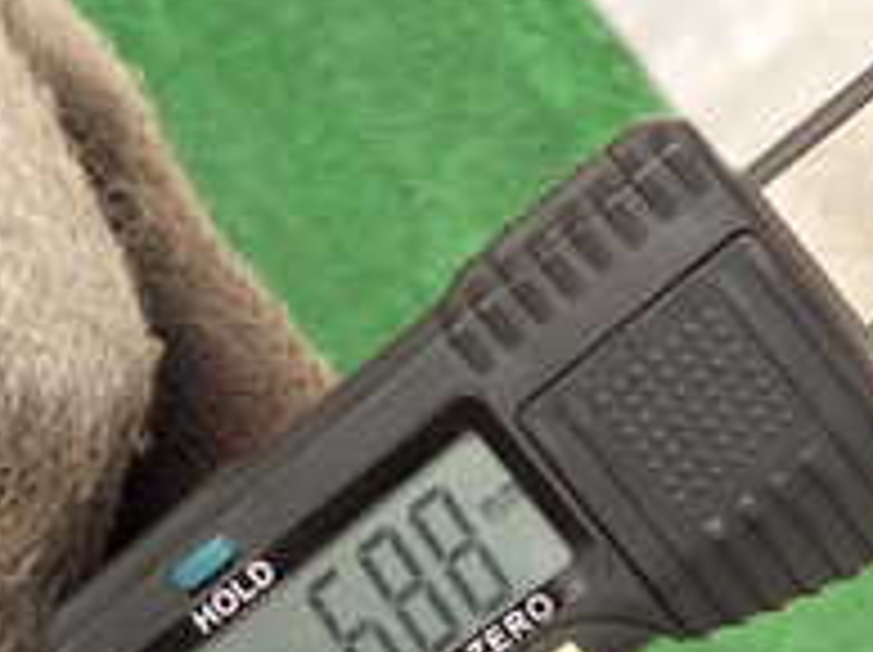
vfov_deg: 14.3
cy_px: 832
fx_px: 2494
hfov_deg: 19.6
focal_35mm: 99
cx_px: 126
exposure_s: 1/125
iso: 200
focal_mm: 5.79
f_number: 2.4
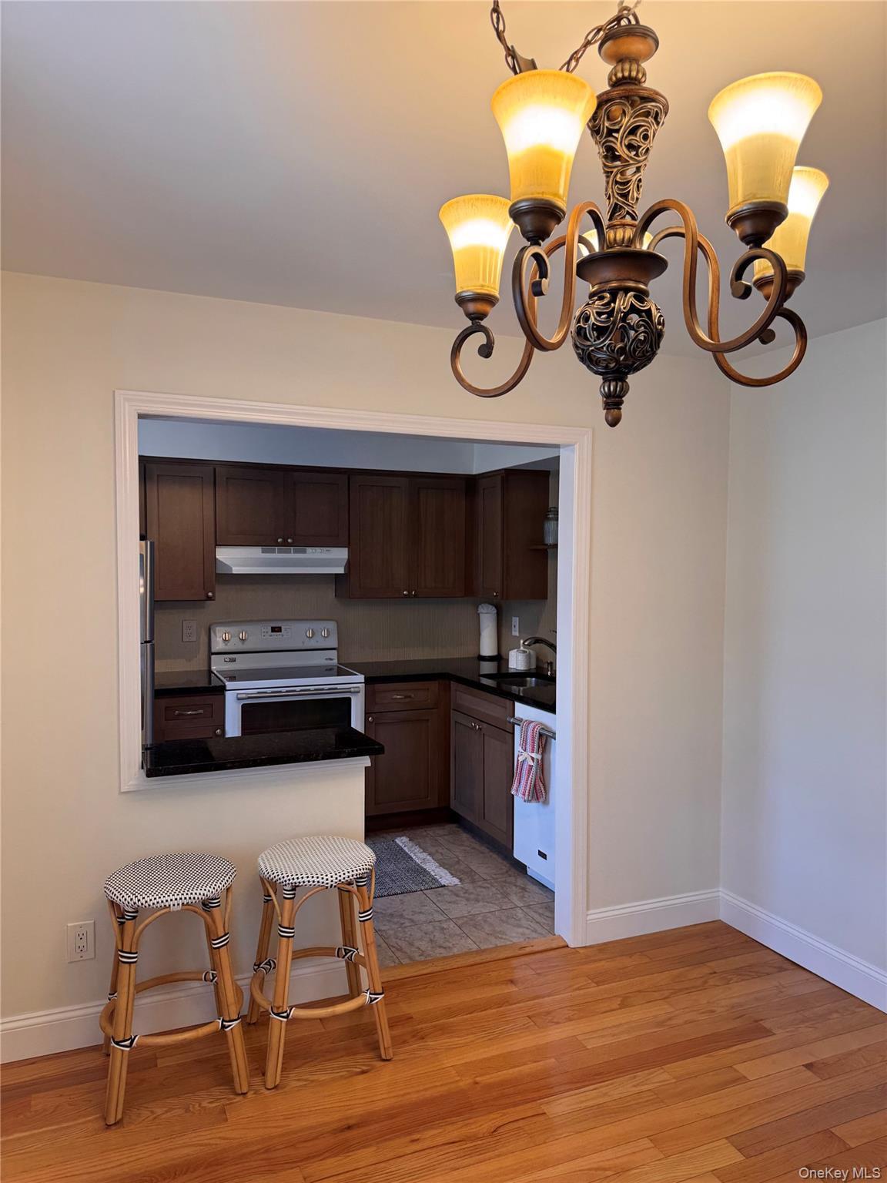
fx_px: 820
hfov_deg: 56.8
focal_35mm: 24
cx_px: 444
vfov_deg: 71.6
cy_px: 592
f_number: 1.78
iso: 80
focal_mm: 6.76
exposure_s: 1/120
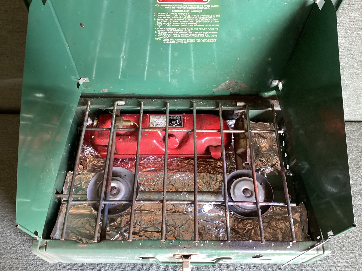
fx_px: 324
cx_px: 181
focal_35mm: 31
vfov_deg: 45.4
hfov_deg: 58.3
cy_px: 136
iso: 320
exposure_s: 1/33
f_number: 2.4
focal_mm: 3.3
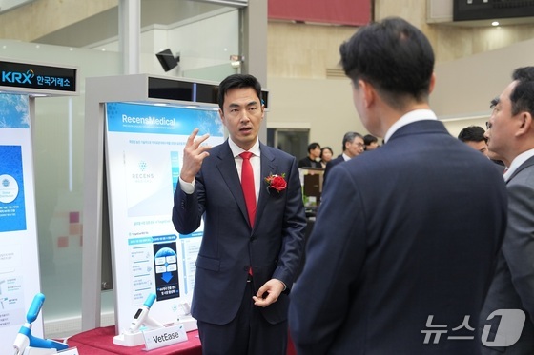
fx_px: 756
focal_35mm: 51
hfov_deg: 38.9
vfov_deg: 26.5
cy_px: 178
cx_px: 267
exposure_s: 1/125
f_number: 4
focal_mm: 51
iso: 1250
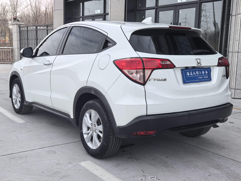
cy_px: 90
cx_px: 120
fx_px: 313
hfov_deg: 42.1
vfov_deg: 32.2
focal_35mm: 45
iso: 50
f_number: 1.8
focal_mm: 5.35
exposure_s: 1/948
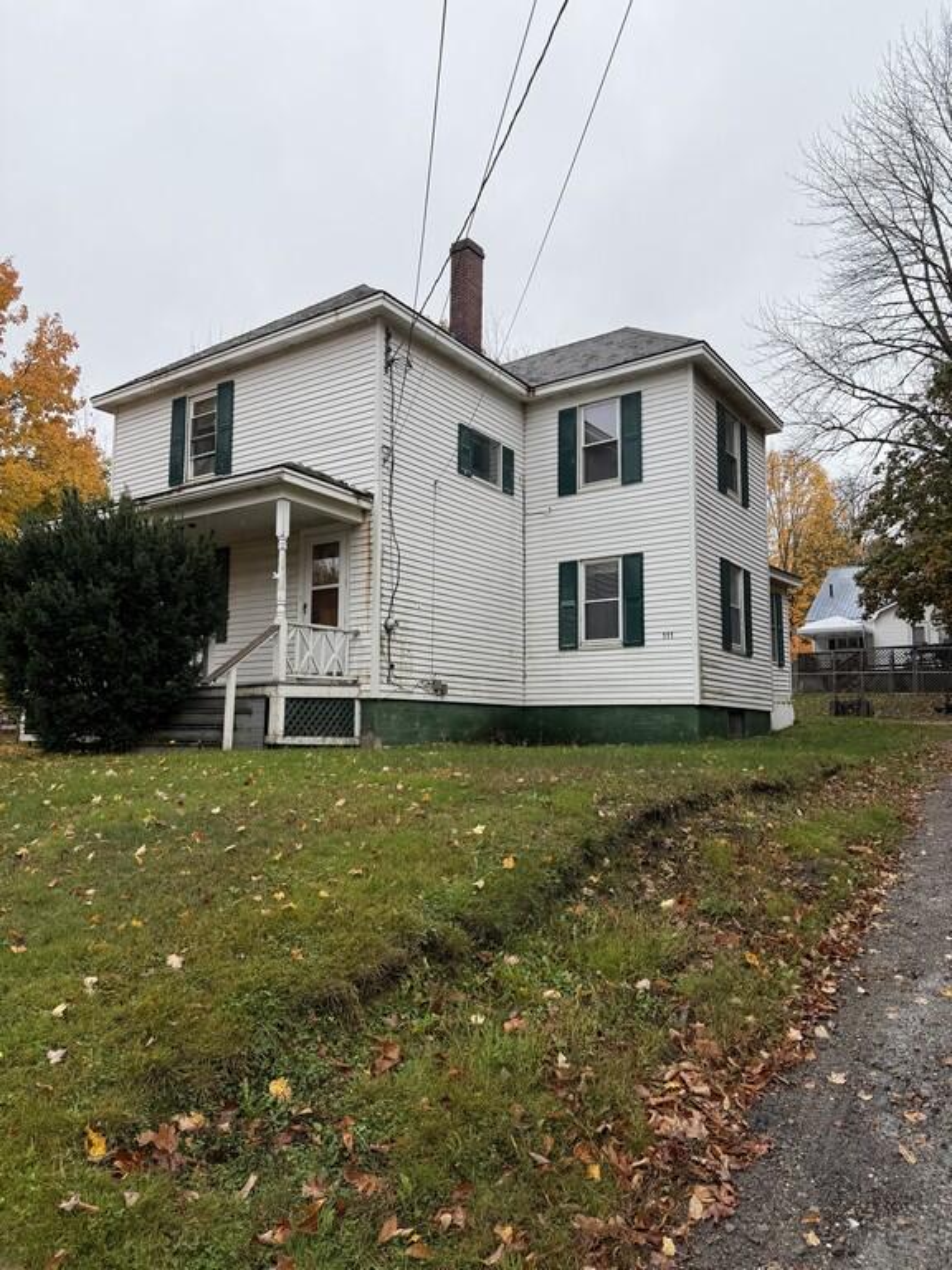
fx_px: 880
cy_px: 635
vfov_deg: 71.6
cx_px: 476
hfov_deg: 56.8
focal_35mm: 24
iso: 80
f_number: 1.78
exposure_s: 1/708
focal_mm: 6.76
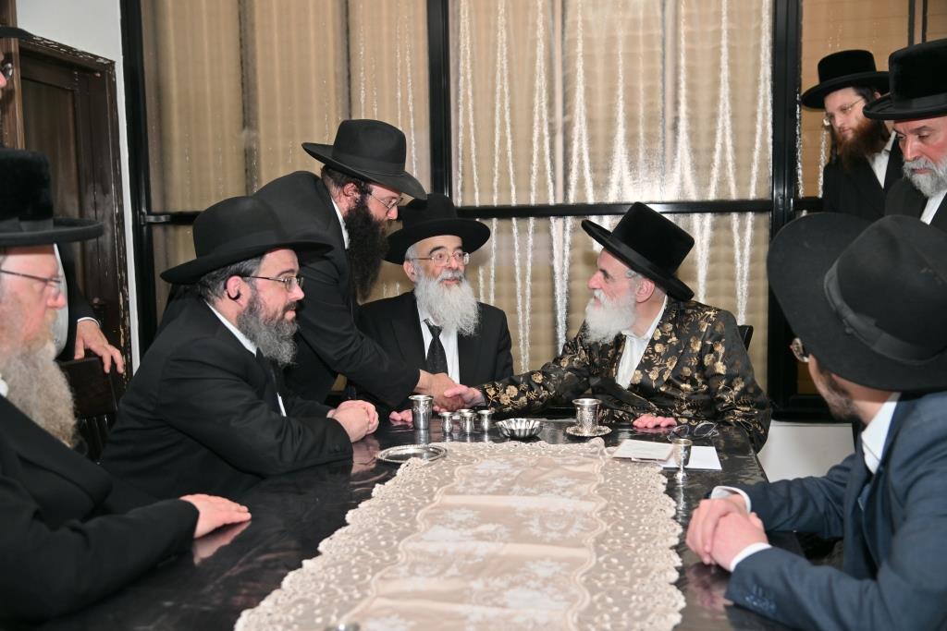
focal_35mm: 34
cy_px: 316
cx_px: 474
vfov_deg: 38.9
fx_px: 894
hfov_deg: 55.8
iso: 160
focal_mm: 34
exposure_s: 1/200
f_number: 4
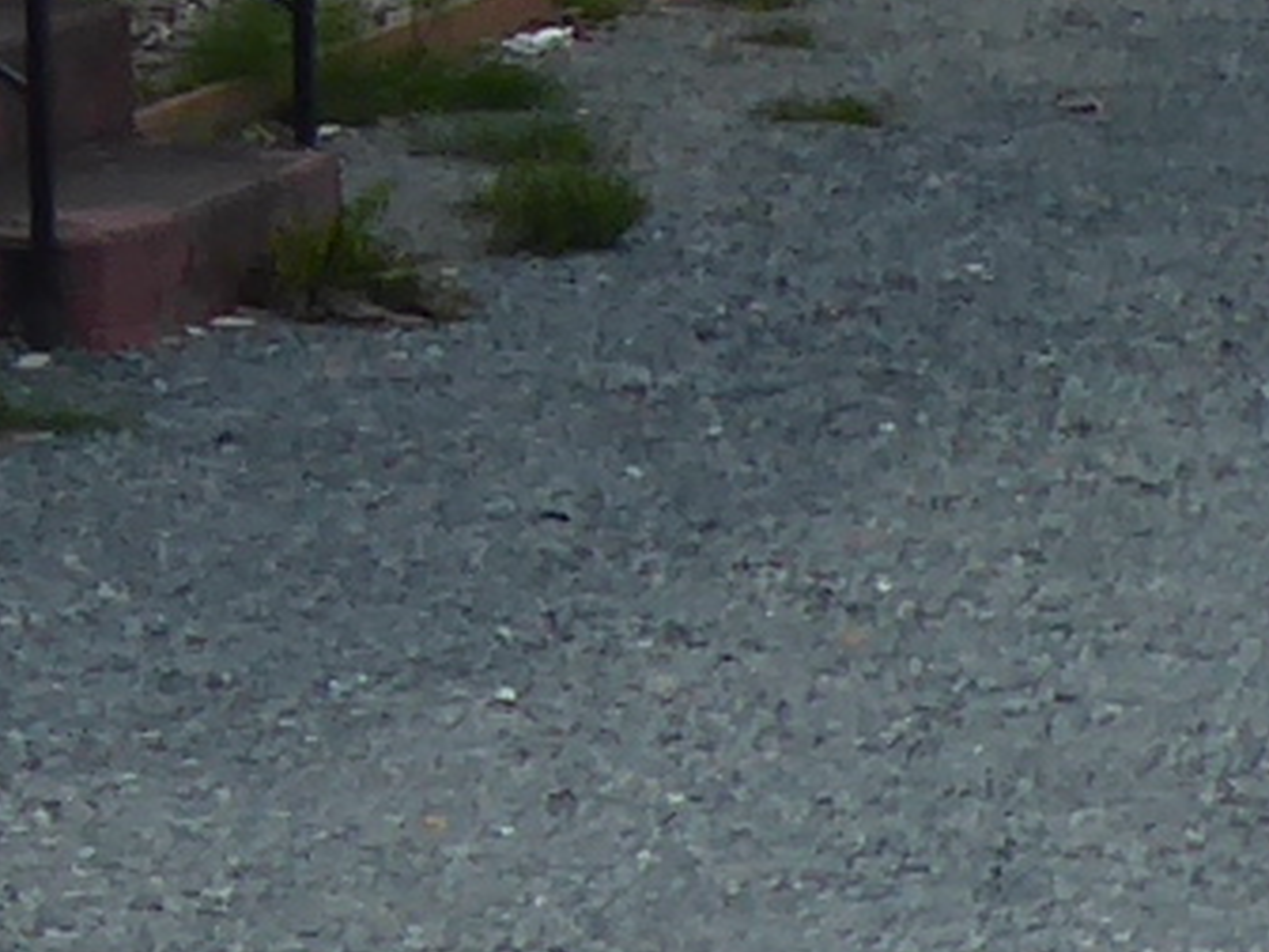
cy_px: -903
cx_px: -2421
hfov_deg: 7.8
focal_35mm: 221
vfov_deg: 6.5
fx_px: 8102
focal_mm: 5
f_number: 3.5
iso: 80
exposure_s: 1/800
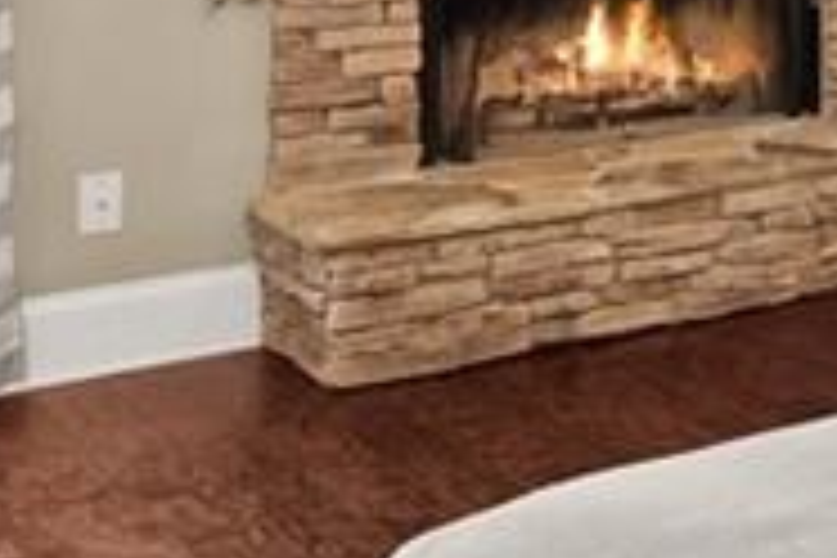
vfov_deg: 16.3
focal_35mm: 77
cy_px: -263
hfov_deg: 21.4
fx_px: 1790
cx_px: 1310
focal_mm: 14
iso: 800
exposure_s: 1/3
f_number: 7.1
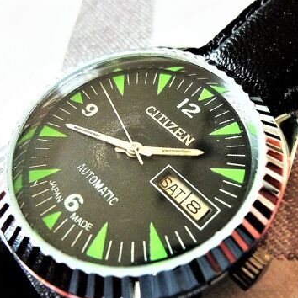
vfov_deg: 54.0
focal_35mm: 30
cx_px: 157
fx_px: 292
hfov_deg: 54.0
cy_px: 150
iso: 250
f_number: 3.3
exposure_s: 1/30
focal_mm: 4.5
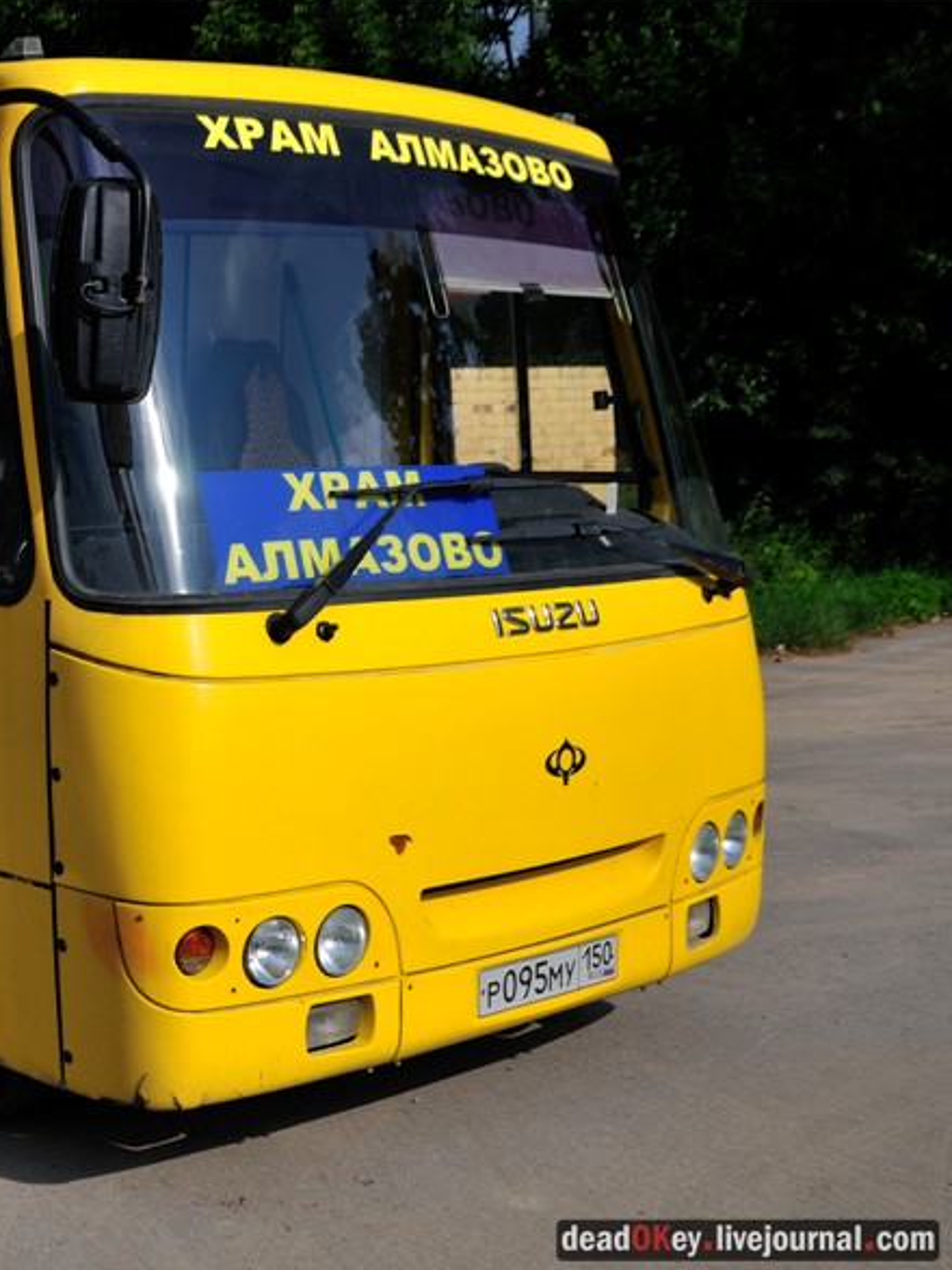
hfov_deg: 26.0
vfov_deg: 36.2
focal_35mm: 53
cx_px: -13
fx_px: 1944
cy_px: 635
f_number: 7.1
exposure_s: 1/800
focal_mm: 24
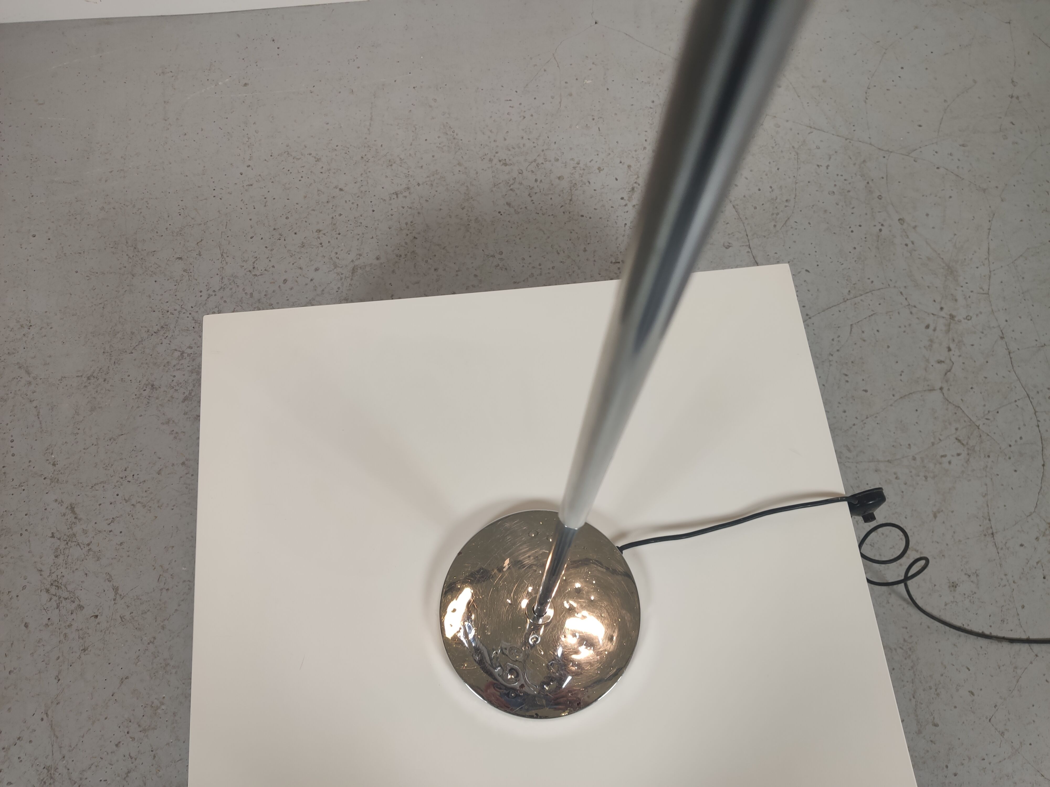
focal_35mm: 26
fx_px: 789
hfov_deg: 67.3
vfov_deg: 53.1
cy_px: 394
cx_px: 525
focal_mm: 4.75
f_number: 1.75
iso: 112
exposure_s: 1/100
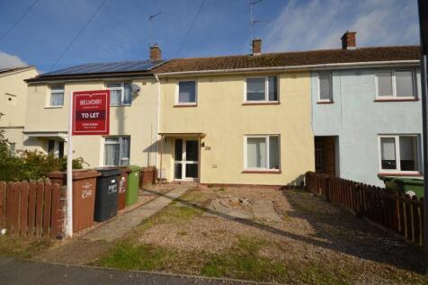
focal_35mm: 16
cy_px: 142
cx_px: 214
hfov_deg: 95.0
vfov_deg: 72.0
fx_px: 196
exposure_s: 1/200
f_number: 14
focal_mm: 11
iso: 100
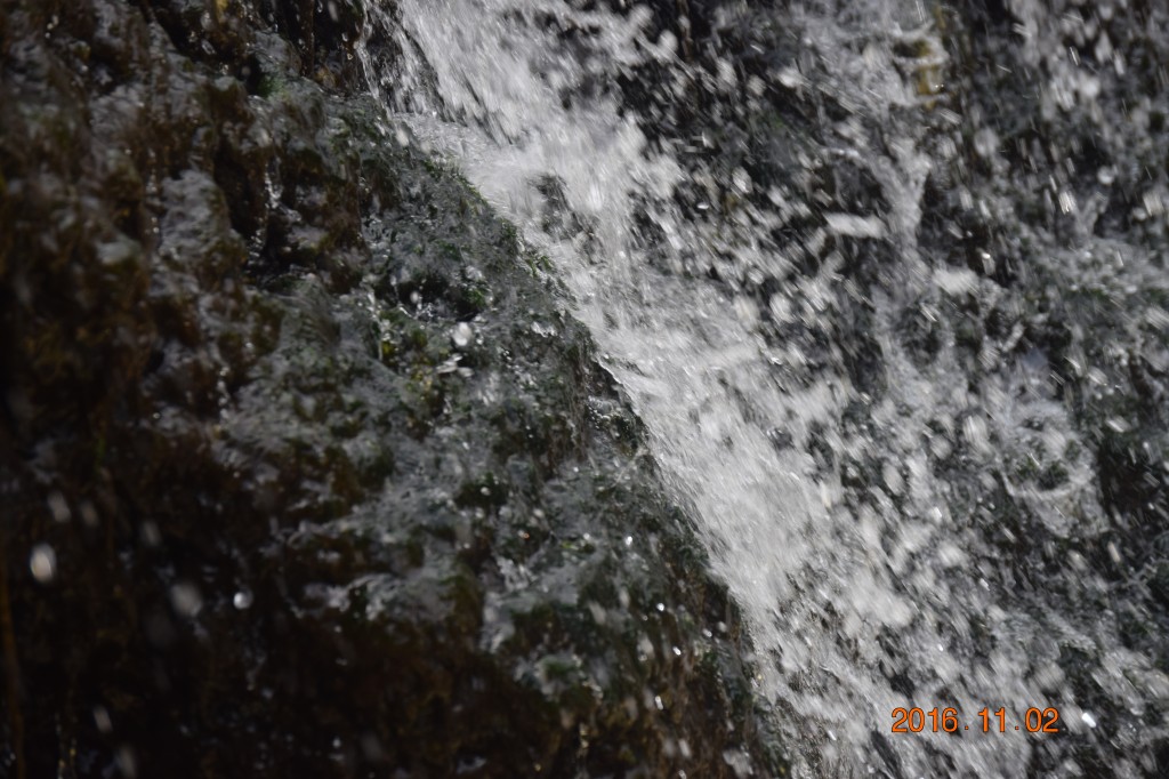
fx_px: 5453
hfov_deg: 12.2
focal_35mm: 168
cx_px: 584
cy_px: 390
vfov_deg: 8.2
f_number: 5.6
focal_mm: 112
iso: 400
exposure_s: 1/500
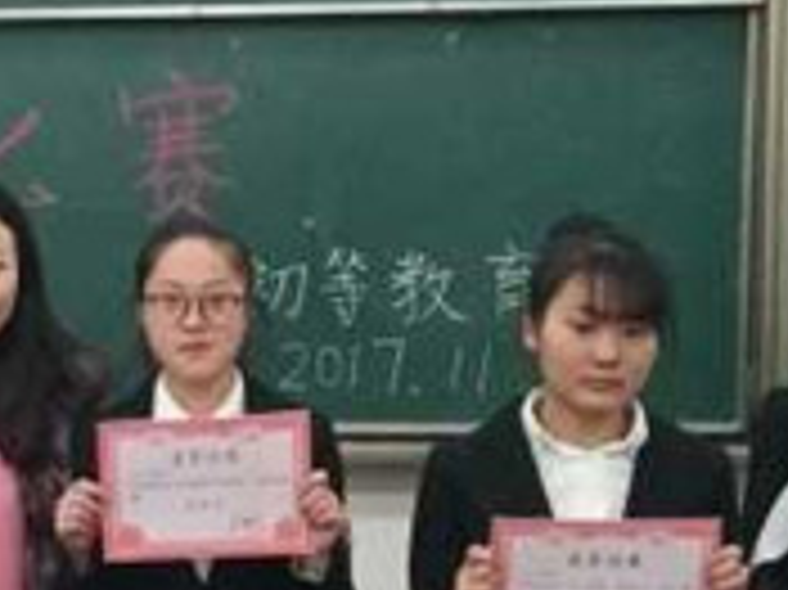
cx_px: -99
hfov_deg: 25.0
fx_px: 1638
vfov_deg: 20.3
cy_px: 392
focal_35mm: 72
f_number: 2.2
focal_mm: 3.66
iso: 687
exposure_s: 1/33.3
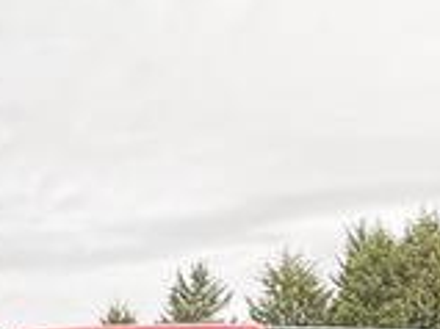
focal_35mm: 79
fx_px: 1003
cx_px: 113
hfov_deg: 24.5
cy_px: 697
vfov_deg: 14.7
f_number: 2.2
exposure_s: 1/142
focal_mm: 2.22
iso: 64
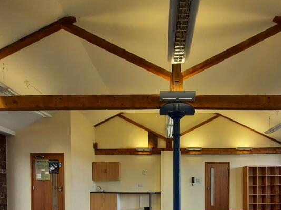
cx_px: 160
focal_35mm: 25
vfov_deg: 48.9
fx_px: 203
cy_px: 190
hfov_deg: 69.1
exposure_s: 1/50
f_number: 2.2
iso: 100
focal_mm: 1.74
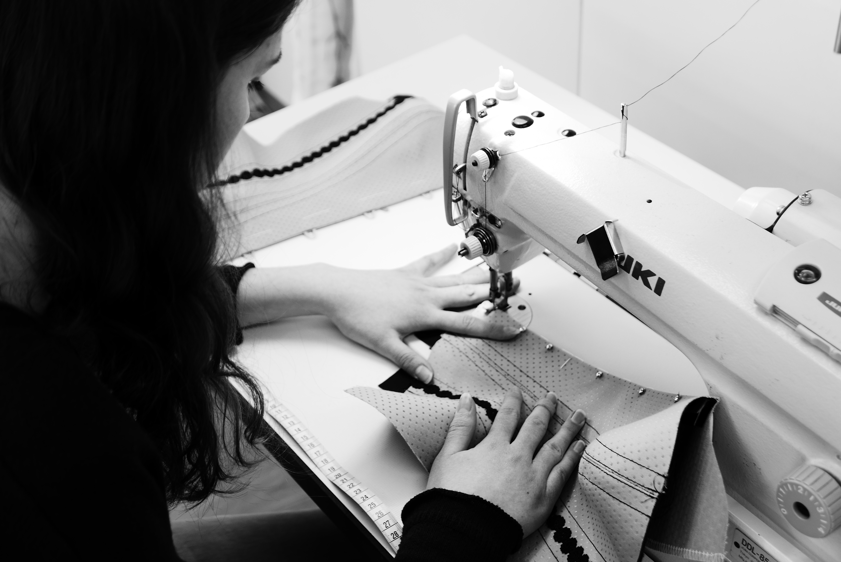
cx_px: 420
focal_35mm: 50
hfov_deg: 39.6
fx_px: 1169
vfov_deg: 27.0
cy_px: 281
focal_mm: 22.7
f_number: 2.7
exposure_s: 1/125
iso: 200
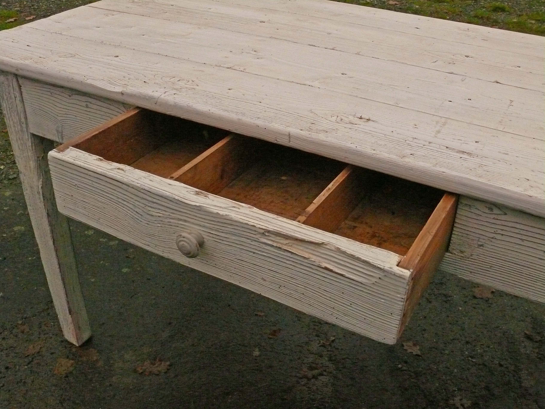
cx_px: 272
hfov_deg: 50.1
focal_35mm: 37
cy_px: 204
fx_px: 583
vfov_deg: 38.7
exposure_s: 1/640
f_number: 6.3
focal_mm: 7.8
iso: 800
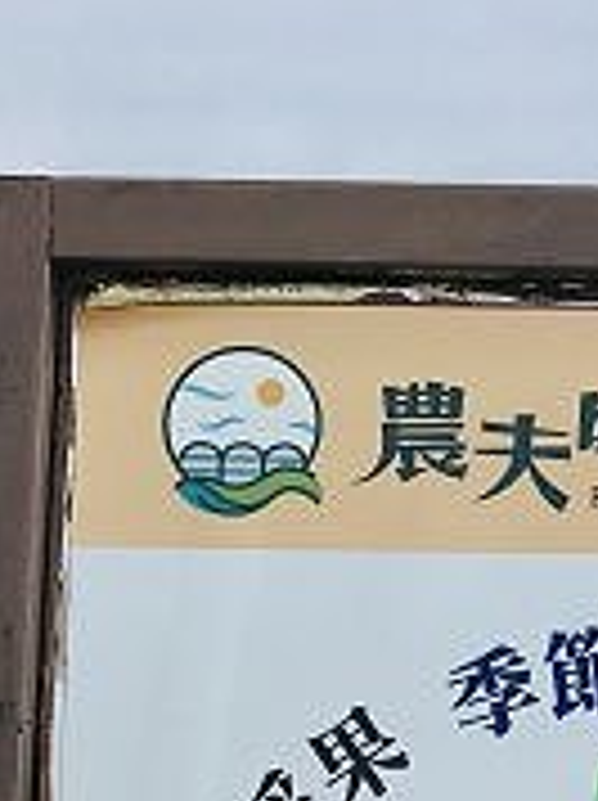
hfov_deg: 11.3
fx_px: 2909
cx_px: 899
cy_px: 810
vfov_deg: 15.4
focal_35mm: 126
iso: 20
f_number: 1.8
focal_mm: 3.99
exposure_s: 1/2591
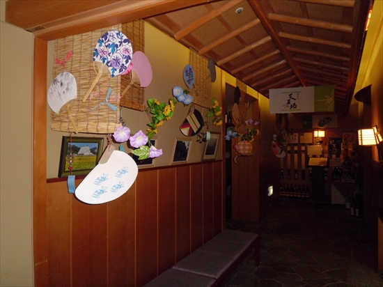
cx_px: 192
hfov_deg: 67.3
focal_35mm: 26
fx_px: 288
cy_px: 144
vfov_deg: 53.0
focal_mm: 4.7
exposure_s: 1/60
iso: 200
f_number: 2.8
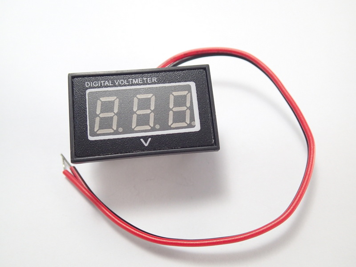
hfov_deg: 60.0
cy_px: 134
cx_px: 178
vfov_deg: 46.8
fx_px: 309
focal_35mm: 30
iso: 400
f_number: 2.3
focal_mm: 5.5
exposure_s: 1/125
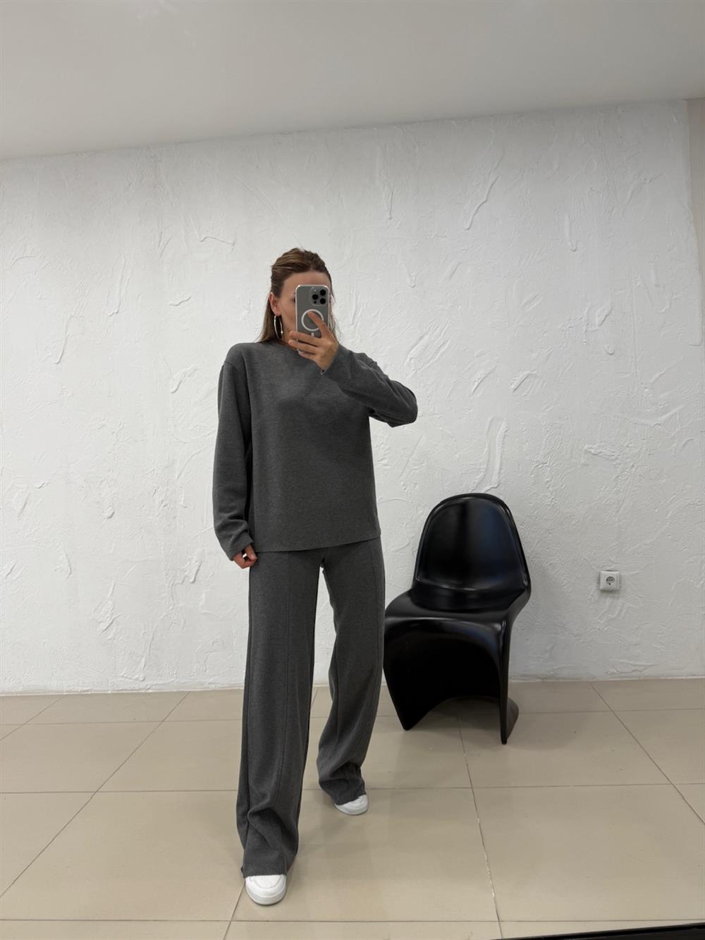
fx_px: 652
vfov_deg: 71.6
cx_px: 352
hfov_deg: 56.8
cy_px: 470
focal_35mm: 24
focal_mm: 6.76
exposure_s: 1/100
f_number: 1.78
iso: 64
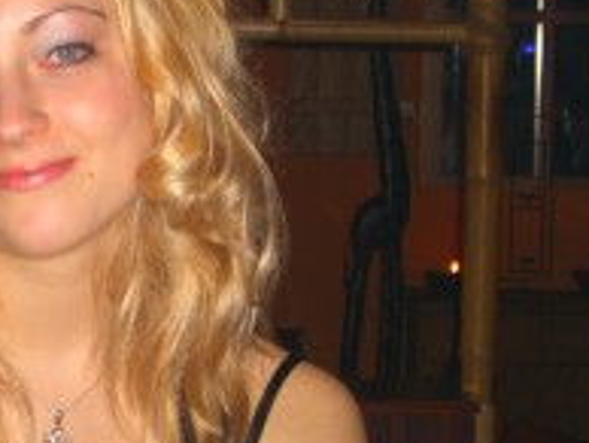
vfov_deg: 10.5
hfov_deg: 13.7
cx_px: 36
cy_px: 297
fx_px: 2419
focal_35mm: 142
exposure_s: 1/60
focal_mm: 9.5
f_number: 3.1
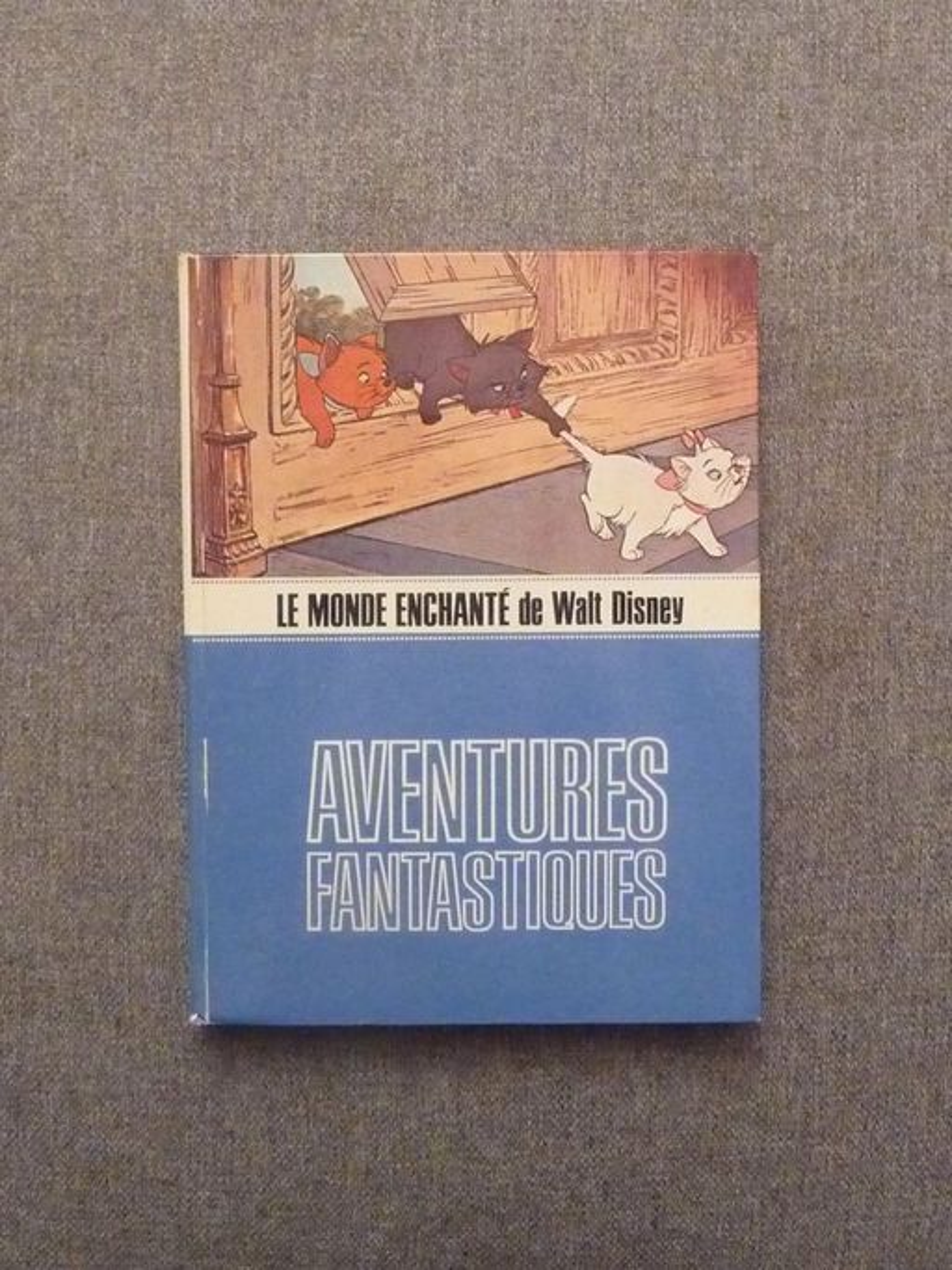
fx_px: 1027
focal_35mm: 28
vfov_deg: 63.5
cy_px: 635
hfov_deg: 49.7
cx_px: 476
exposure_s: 1/15
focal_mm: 4.7
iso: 800
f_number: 3.3
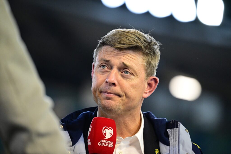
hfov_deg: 5.2
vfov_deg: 3.4
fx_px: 2567
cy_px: 77
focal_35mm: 400
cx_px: 116
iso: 3600
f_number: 5.6
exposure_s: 1/640
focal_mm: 400
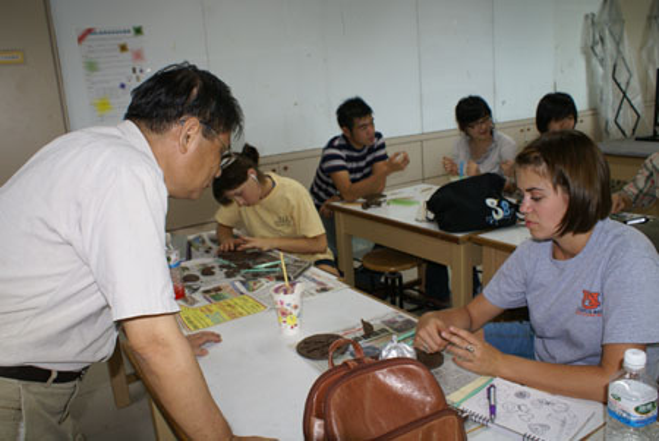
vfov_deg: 43.7
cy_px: 220
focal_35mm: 30
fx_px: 550
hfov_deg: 61.9
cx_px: 330
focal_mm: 20
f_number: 5.6
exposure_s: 1/60
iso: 250
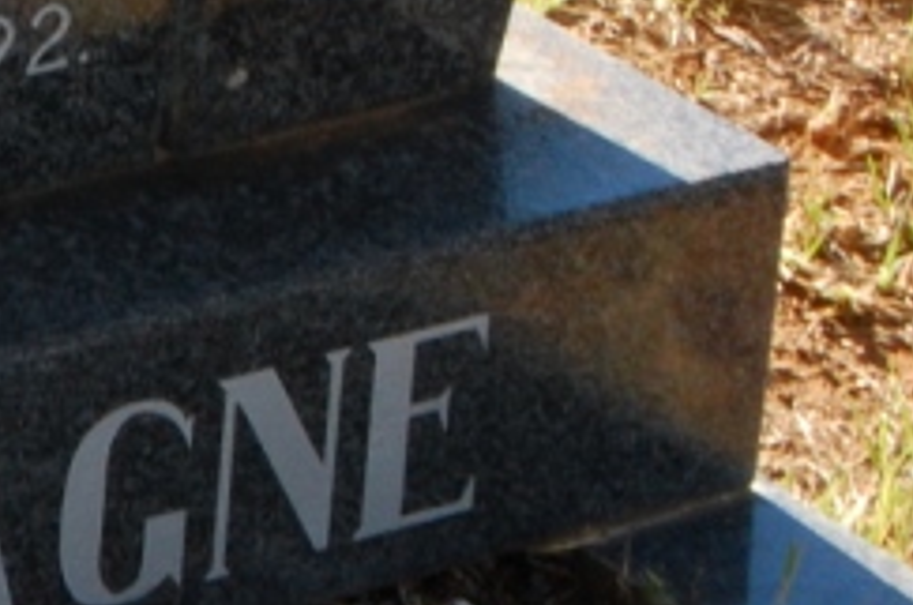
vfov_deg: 3.9
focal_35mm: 348
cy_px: -235
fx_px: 8811
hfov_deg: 5.9
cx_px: -218
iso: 500
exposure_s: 1/30
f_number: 22
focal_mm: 55
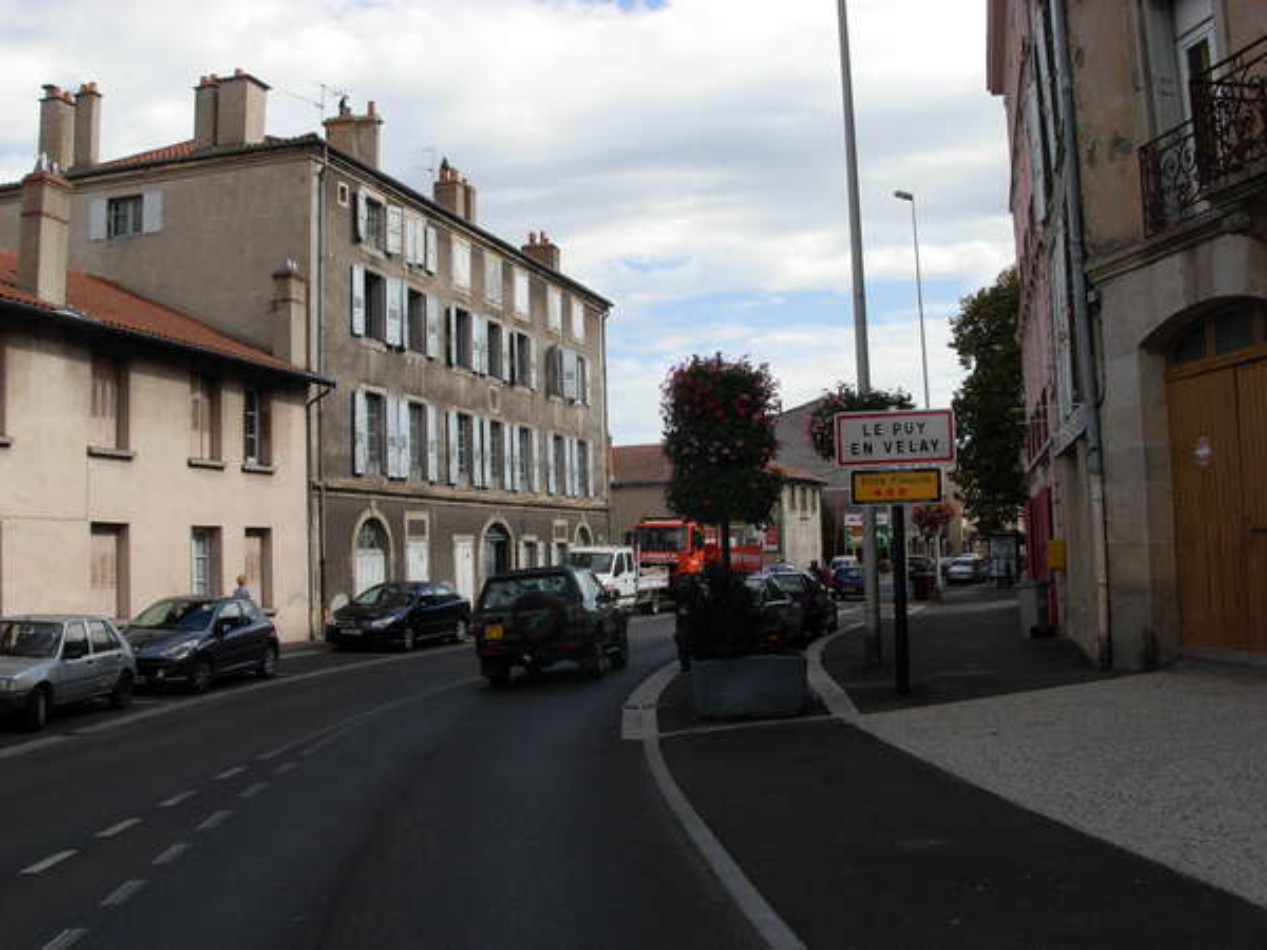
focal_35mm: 38
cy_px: 475
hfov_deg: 49.0
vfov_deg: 37.7
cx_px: 634
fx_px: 1391
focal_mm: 6.3
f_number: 4.9
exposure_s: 1/395
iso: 79
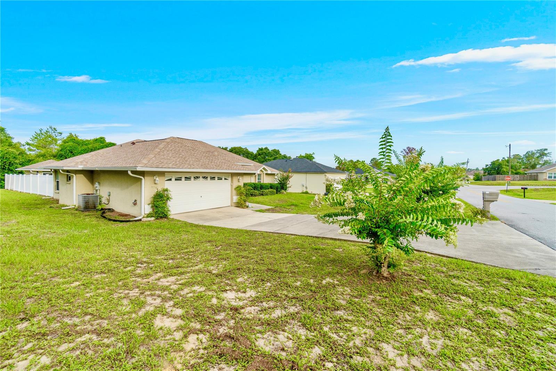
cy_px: 186
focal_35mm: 15
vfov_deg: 77.3
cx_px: 278
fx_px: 232
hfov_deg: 100.4
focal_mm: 10
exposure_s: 1/125
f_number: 8
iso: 100
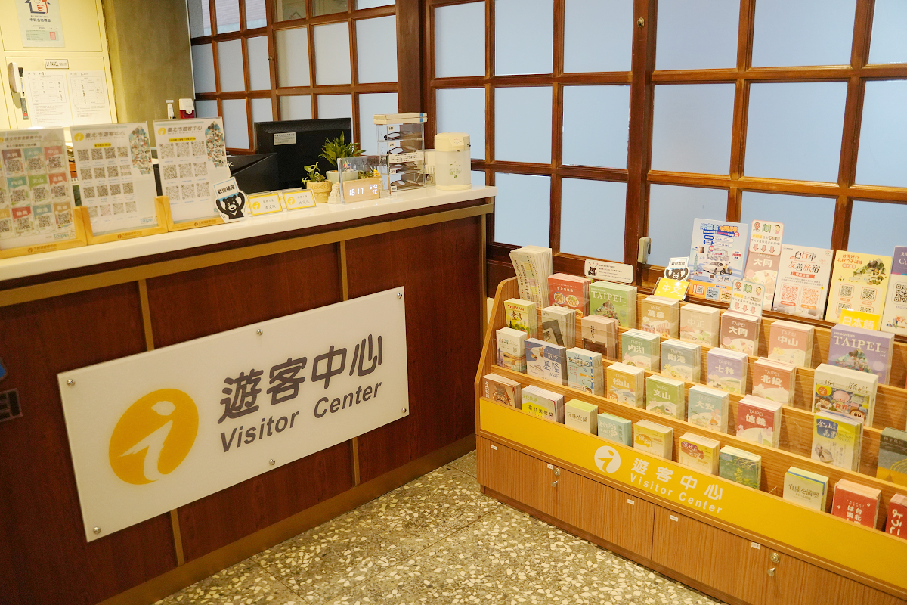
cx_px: 454
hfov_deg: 61.9
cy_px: 302
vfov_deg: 43.6
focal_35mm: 30
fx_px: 756
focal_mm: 30
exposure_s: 1/160
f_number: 2.8
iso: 3200
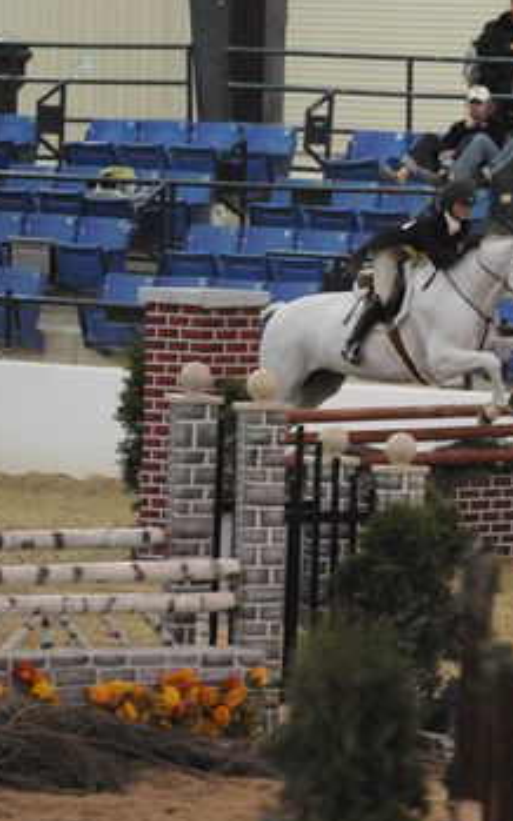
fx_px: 8370
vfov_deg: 5.6
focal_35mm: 374
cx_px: 398
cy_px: 379
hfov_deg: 3.5
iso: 6400
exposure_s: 1/400
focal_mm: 200
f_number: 2.8
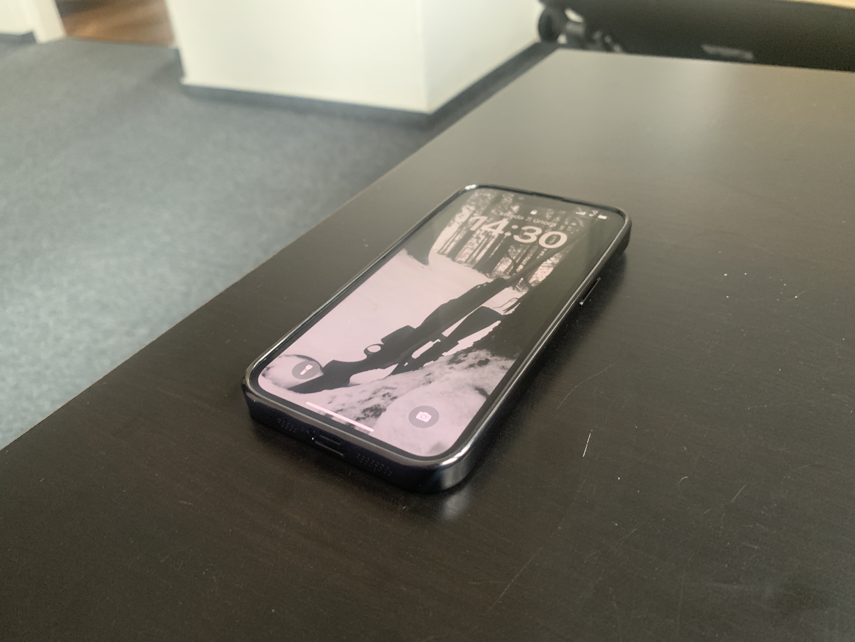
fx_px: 642
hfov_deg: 67.3
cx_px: 428
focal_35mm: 26
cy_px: 321
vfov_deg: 53.1
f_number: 1.8
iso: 500
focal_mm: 4.25
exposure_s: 1/30
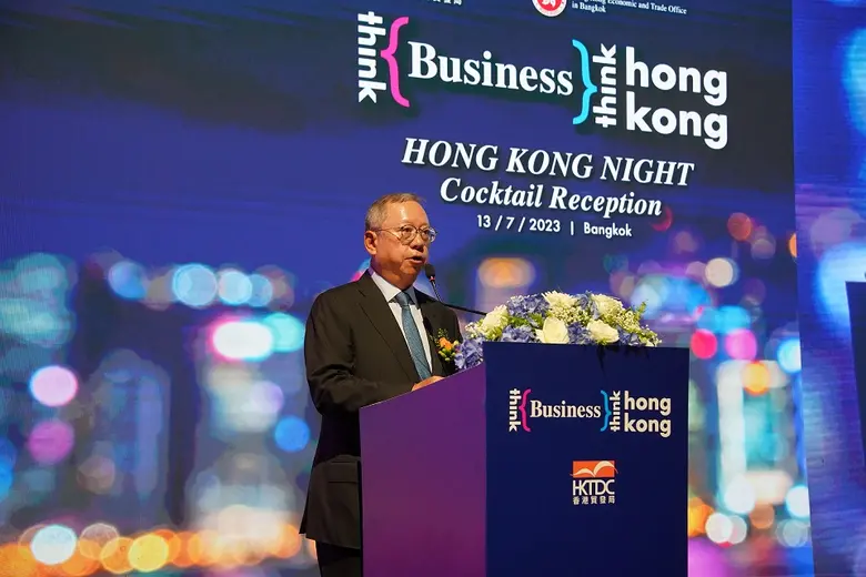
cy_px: 288
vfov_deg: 25.1
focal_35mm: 54
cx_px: 433
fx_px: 1299
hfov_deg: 36.9
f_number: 5.6
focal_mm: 54
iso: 2500
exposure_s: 1/200
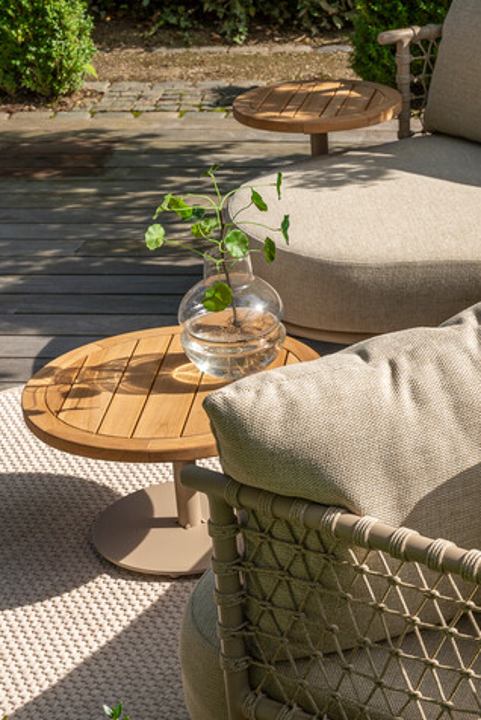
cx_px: 446
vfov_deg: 23.6
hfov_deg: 15.7
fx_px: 1721
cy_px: 405
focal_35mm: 86
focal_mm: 40
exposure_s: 1/250
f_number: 8
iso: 100
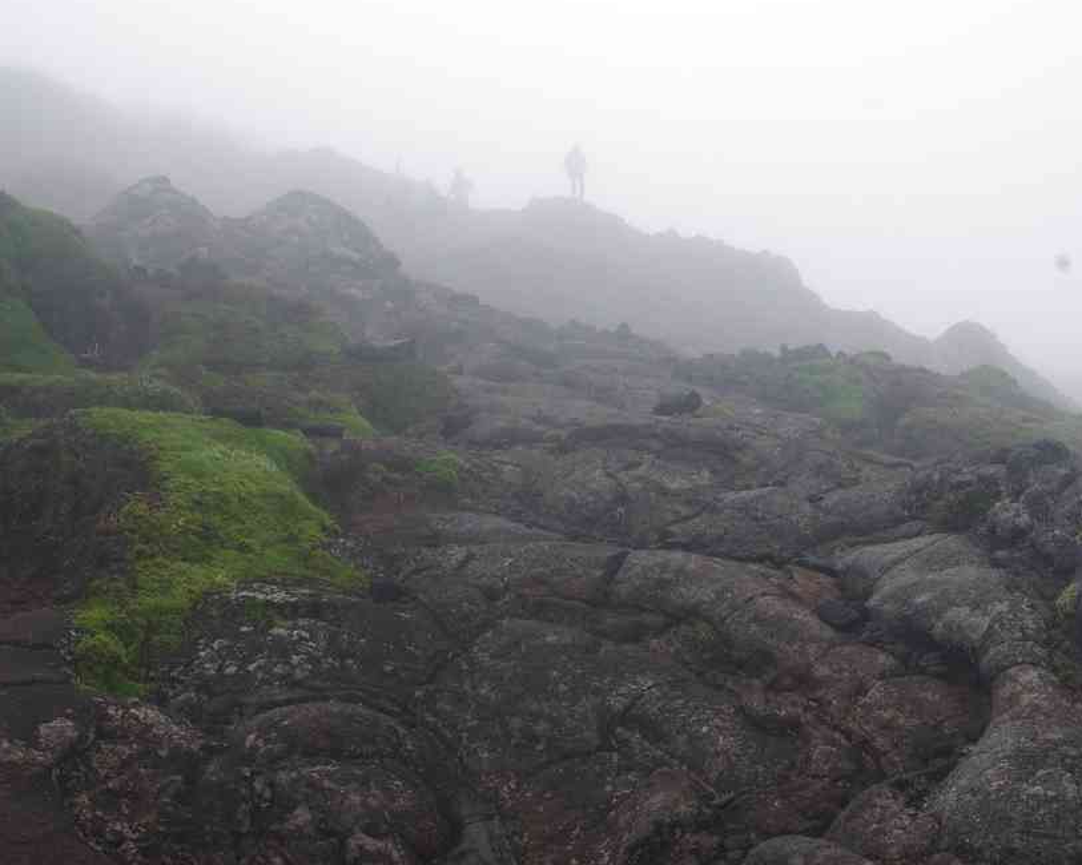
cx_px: 590
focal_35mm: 45
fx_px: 1441
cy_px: 425
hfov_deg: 41.1
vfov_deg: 33.4
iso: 200
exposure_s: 1/100
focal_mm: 26
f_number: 11
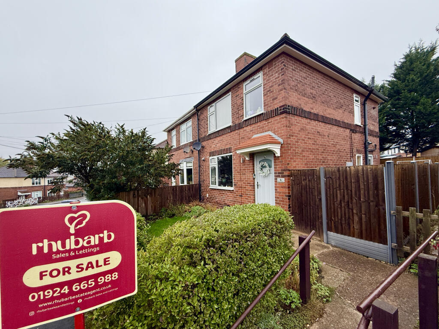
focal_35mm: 14
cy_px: 164
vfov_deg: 85.7
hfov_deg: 102.1
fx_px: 178
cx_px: 220
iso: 125
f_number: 2.2
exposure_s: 1/99
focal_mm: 2.22
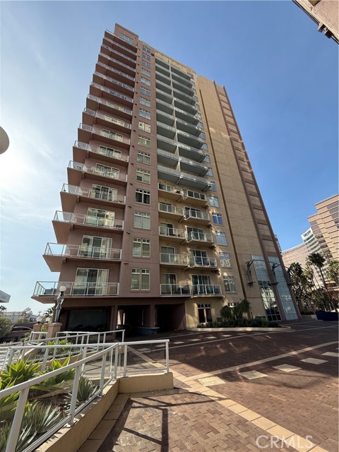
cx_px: 170
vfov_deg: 102.1
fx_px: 183
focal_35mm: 14
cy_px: 226
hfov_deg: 85.7
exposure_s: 1/475
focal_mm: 2.22
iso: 50
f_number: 2.2
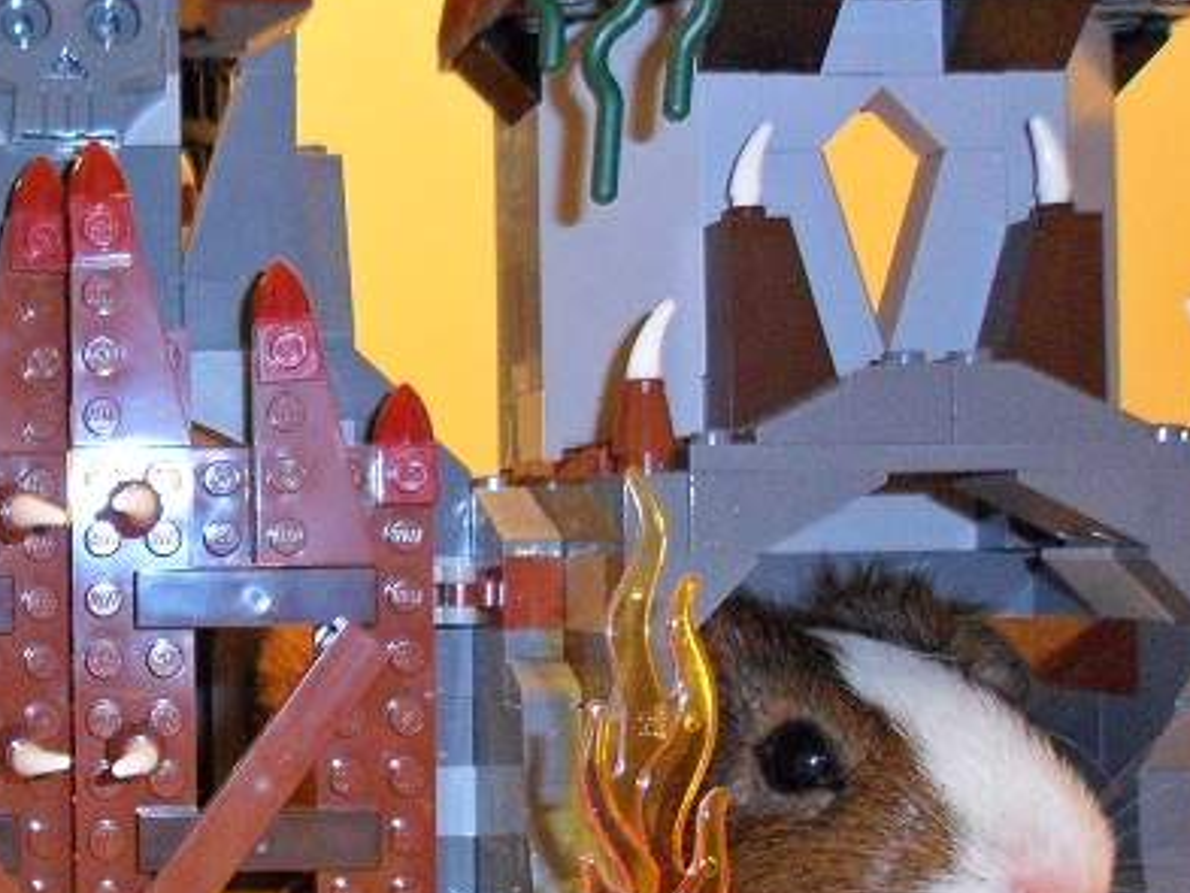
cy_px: 578
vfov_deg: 26.5
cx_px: 12
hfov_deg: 32.3
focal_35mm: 55
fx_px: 1891
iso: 400
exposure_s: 1/20
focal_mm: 4.9
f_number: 3.5
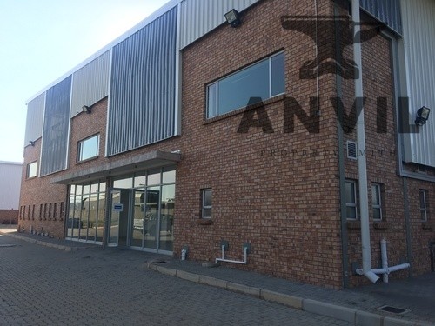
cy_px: 163
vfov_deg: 48.2
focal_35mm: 29
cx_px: 218
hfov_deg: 61.7
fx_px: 364
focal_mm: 4.15
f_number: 2.2
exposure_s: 1/578
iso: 25
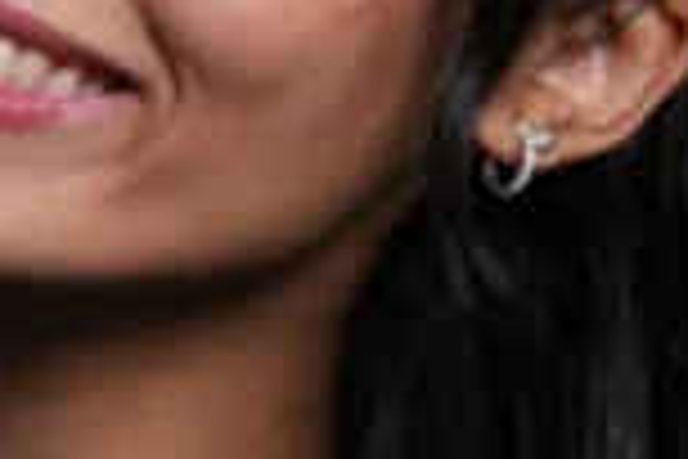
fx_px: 3674
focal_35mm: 192
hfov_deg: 10.2
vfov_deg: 7.1
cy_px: 320
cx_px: -472
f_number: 3.5
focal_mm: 25.5
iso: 320
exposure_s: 1/100
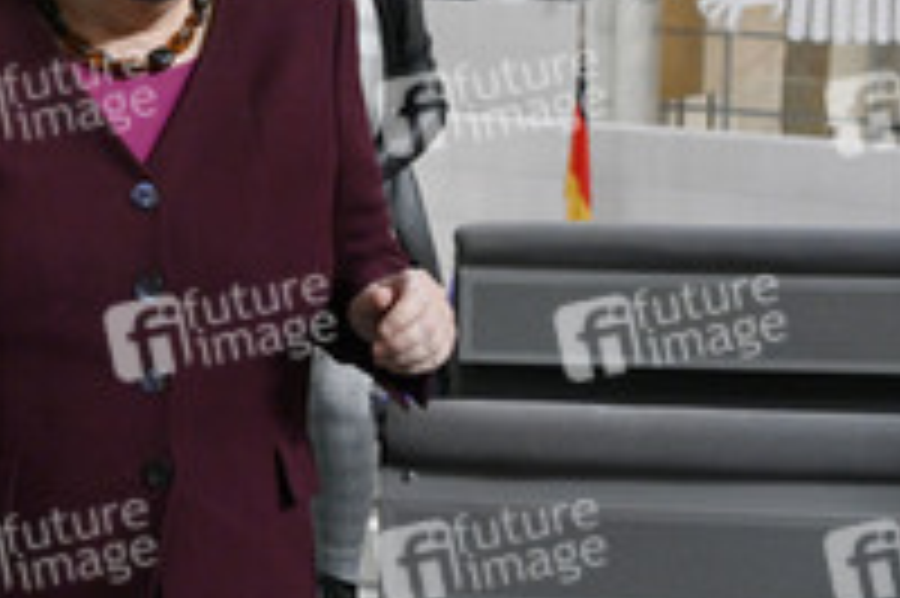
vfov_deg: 17.2
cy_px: 216
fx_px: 1973
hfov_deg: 25.0
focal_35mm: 79
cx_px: 101
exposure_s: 1/320
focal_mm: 35
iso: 6400
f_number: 6.3
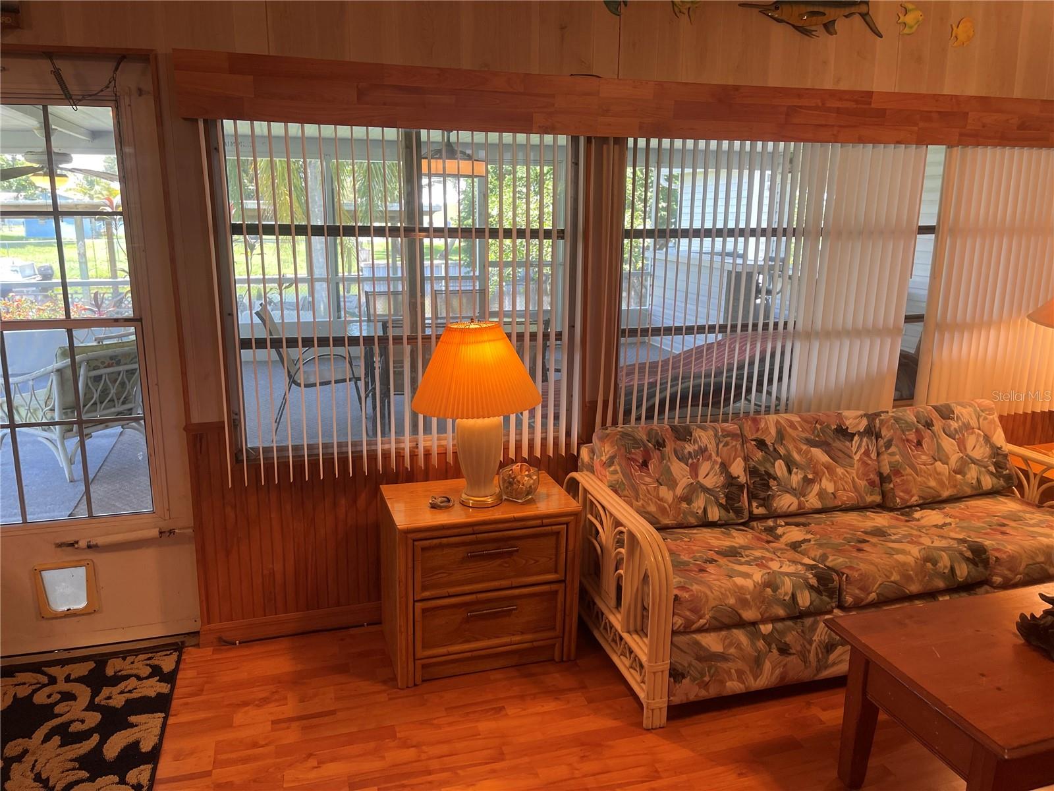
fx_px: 761
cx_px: 527
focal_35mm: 25
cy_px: 396
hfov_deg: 69.4
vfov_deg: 54.9
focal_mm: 5.1
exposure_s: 1/120
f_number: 1.6
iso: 125
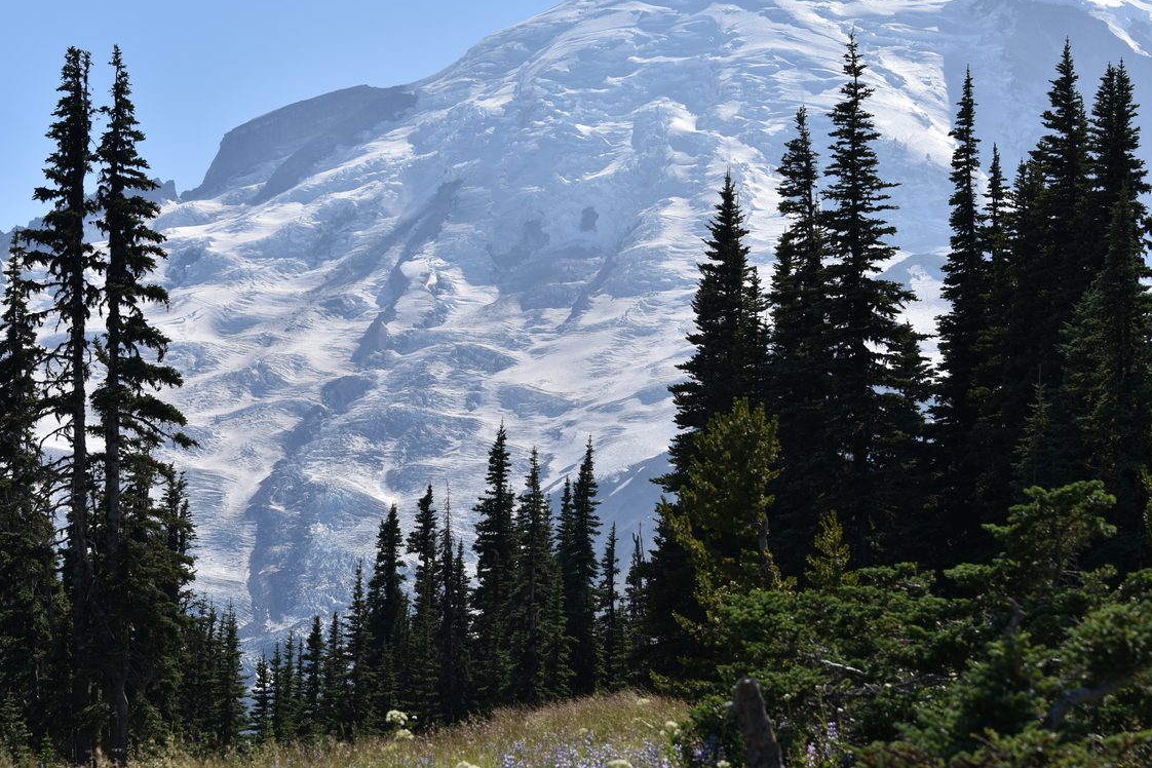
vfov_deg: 14.1
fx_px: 3104
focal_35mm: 97
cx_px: 567
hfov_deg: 21.0
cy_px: 335
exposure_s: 1/320
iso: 100
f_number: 9
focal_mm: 85
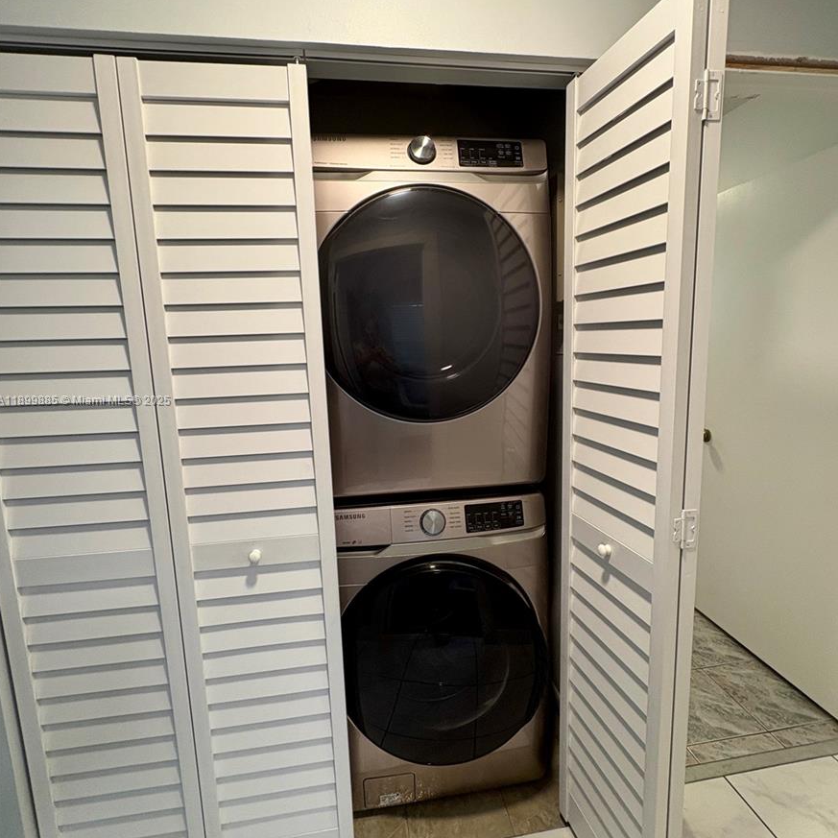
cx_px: 426
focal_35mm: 17
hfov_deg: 84.0
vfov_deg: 83.9
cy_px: 401
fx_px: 466
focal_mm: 2.22
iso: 250
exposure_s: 1/60
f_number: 2.2
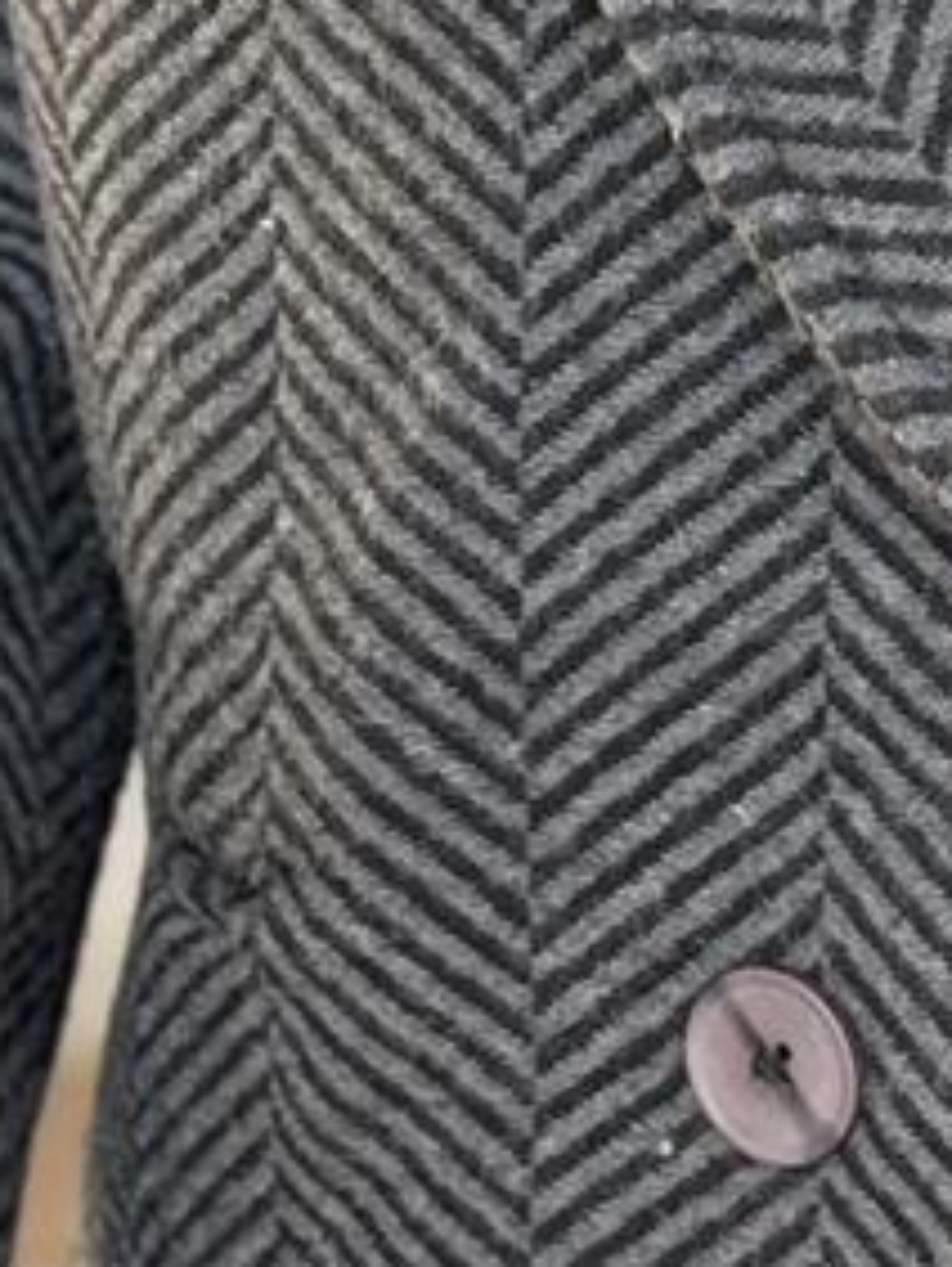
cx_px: 1554
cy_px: 148
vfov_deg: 7.3
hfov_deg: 5.4
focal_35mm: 272
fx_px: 9959
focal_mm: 6.76
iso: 64
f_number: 1.78
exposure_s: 1/140
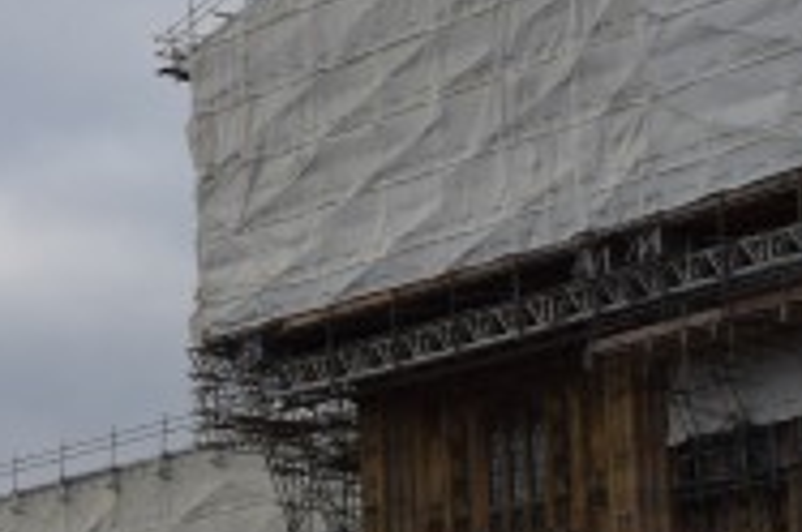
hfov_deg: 11.8
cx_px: -986
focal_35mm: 148
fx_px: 3291
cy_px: 549
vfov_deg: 9.2
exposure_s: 1/250
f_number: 8
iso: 250
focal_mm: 18
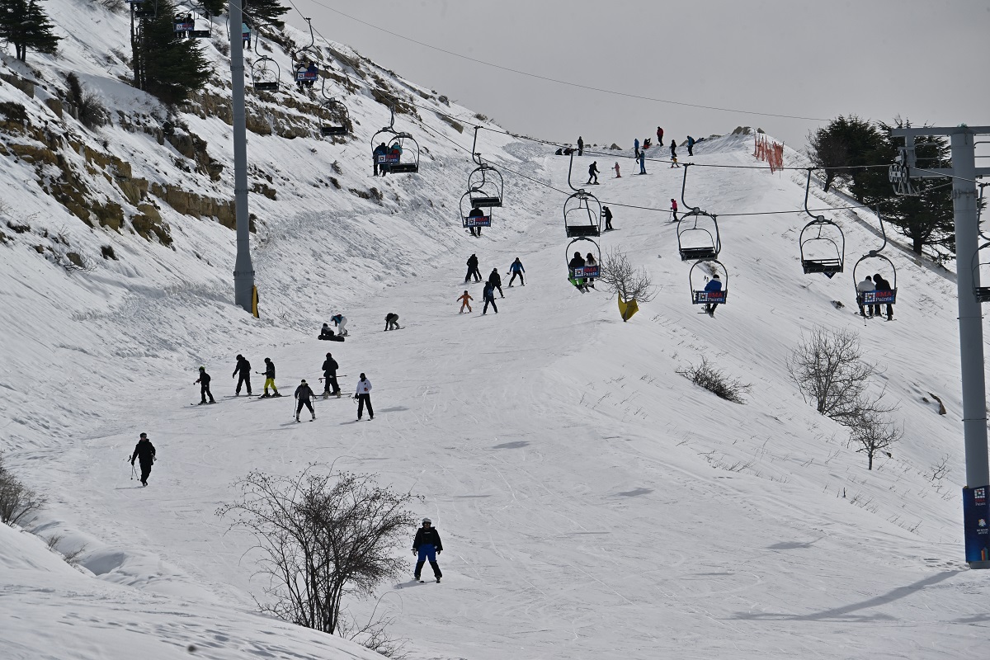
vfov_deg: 5.7
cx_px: 495
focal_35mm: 240
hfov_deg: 8.6
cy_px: 330
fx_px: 6599
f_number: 14
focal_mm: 240
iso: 200
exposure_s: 1/1250
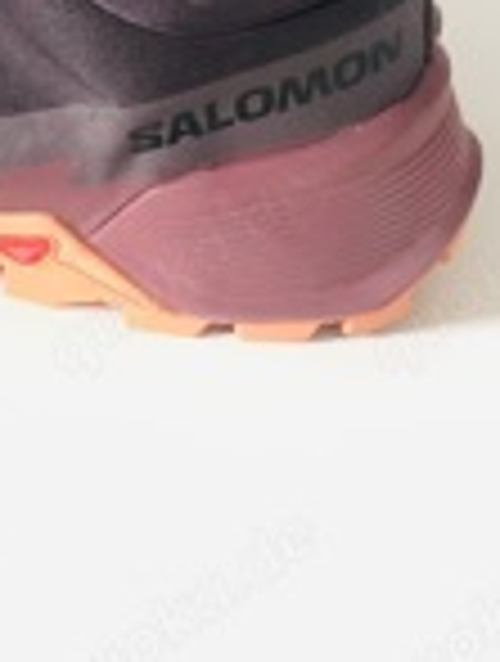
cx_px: 5
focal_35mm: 76
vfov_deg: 24.3
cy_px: -14
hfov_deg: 19.0
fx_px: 1457
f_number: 1.8
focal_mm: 3.99
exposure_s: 1/24
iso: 40
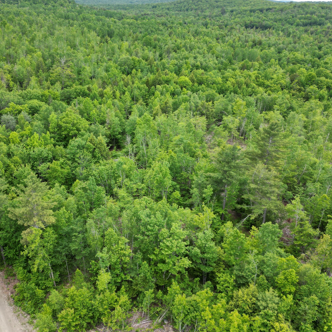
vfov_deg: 51.1
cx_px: 141
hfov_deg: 50.9
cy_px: 161
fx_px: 347
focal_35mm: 32
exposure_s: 1/640
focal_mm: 6.72
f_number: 1.7
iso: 150
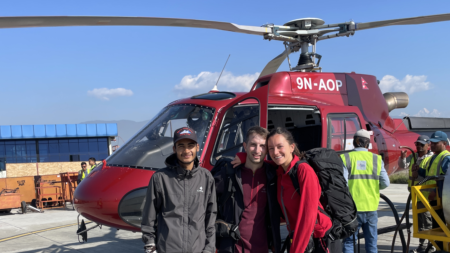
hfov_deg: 51.5
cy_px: 185
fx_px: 465
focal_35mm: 39
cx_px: 246
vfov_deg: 30.0
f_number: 1.6
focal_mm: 4.2
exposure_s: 1/2618
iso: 32
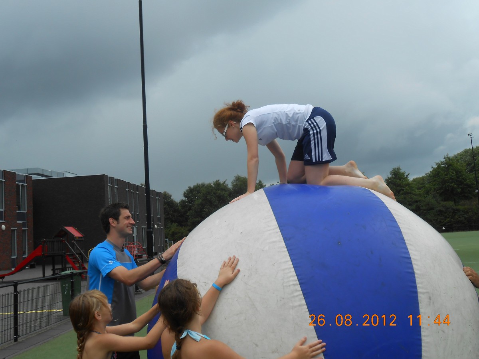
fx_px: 526
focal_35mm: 38
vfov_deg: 37.7
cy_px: 180
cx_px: 240
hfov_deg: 49.0
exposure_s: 1/320
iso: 80
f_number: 4.2
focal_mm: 6.8
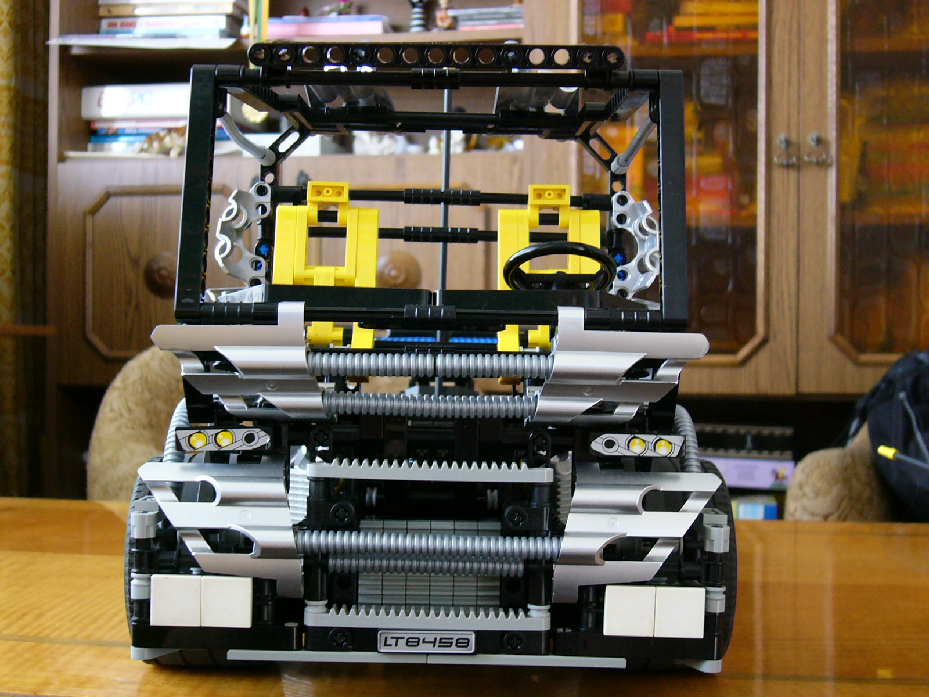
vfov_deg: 31.5
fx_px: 1235
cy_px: 348
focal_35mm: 46
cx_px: 464
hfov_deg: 41.2
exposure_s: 1/8
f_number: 3.2
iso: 200
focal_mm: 7.6
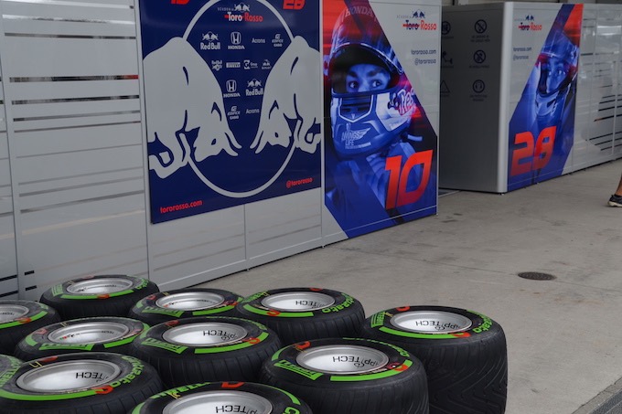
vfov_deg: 25.7
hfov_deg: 37.9
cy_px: 207
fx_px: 907
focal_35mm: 52
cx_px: 311
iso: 200
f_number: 7.1
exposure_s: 1/200
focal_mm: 35
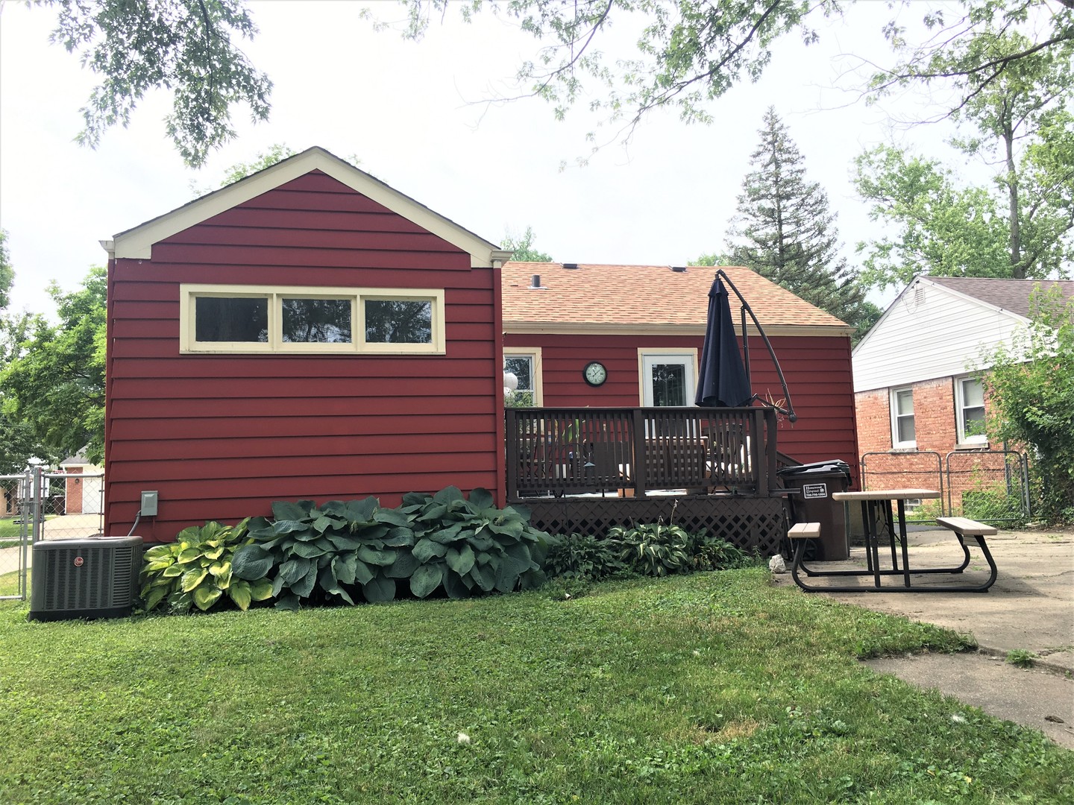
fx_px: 900
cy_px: 402
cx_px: 537
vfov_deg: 48.2
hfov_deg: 61.7
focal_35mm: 29
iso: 25
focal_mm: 4.15
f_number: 2.2
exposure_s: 1/316
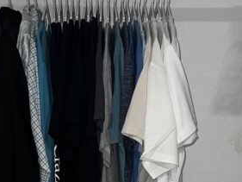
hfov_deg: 26.3
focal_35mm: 74
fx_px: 518
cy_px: 171
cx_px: 127
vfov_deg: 19.5
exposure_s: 1/15
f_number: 1.5
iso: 40
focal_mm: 5.7
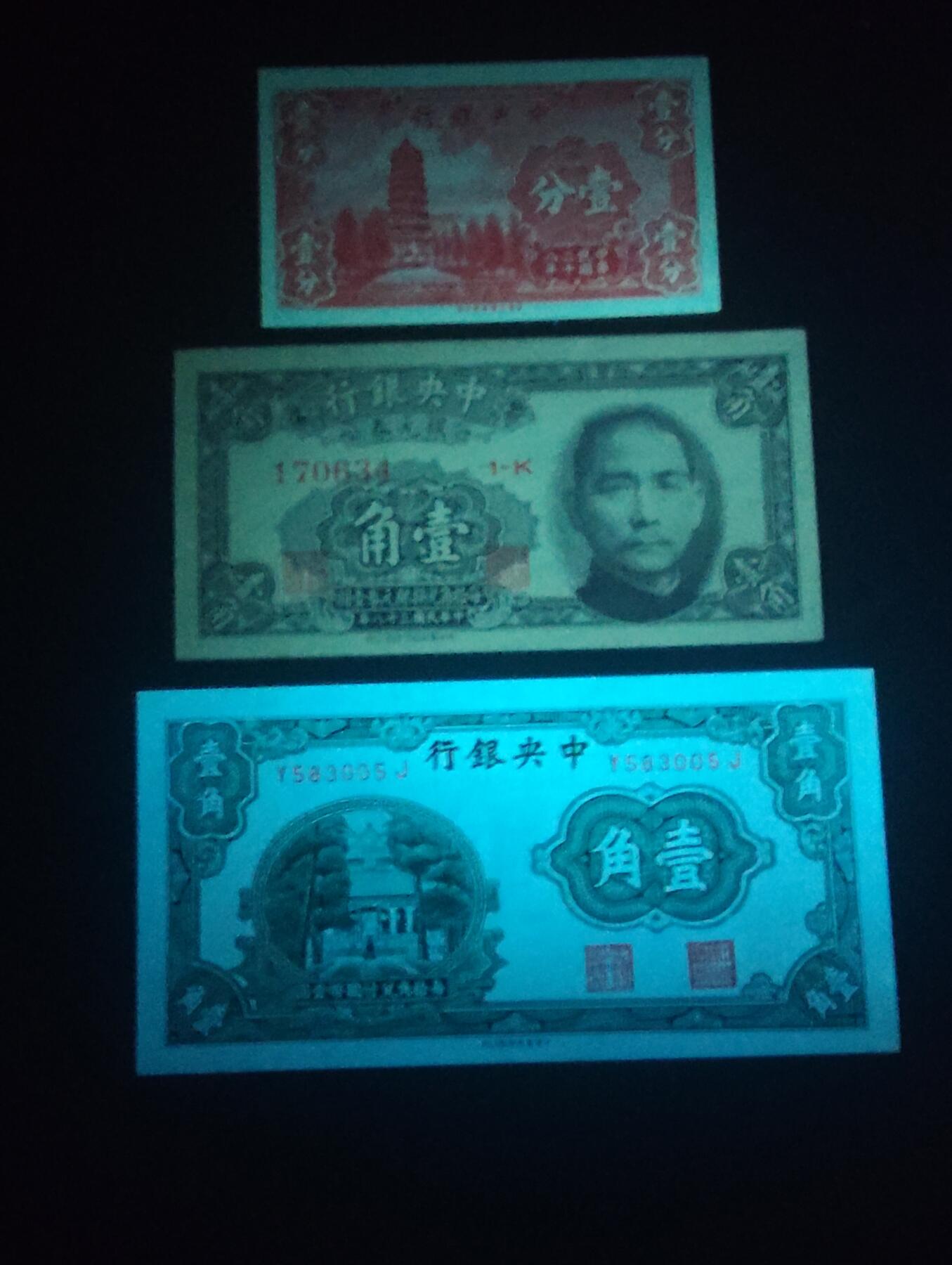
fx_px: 1829
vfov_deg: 38.1
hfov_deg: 29.2
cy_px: 632
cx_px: 476
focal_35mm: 50
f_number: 2.2
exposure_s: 1/20
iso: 1250
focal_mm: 3.42
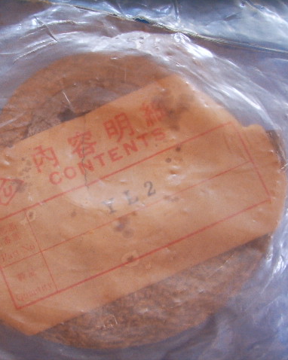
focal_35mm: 51
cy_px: 180
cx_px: 84
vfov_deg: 36.7
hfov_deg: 29.4
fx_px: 544
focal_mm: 6.6
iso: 150
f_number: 3.5
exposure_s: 1/20
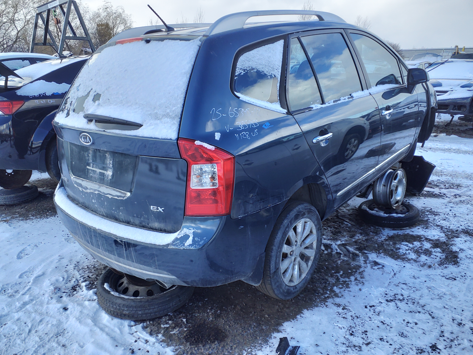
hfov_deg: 67.3
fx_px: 355
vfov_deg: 53.1
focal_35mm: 26
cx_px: 236
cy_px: 178
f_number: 1.9
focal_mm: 3.58
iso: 40
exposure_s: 1/156
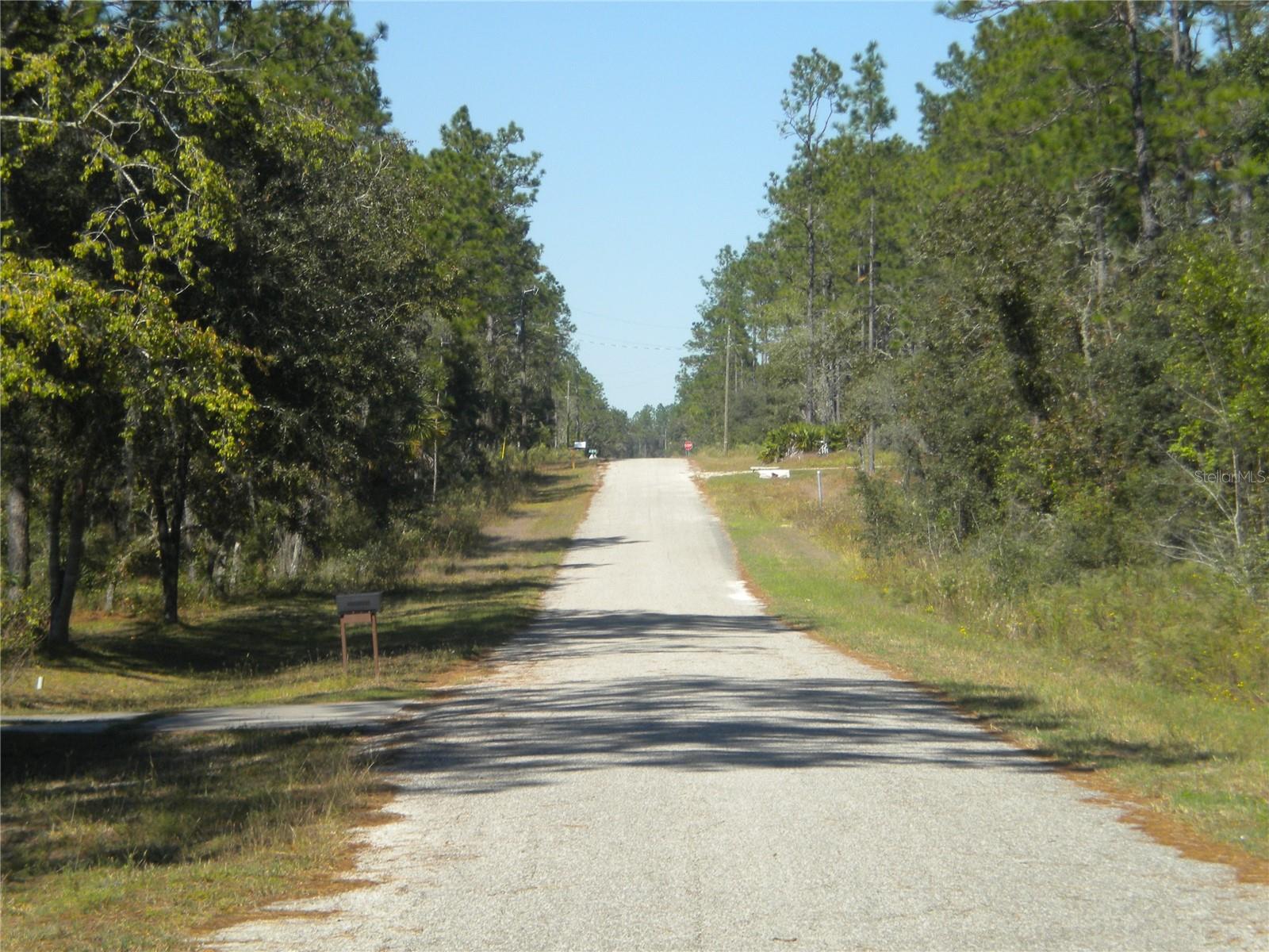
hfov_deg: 18.7
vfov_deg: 14.1
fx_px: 3849
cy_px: 476
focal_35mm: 105
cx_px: 634
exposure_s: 1/395
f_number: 5.9
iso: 112
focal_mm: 18.9
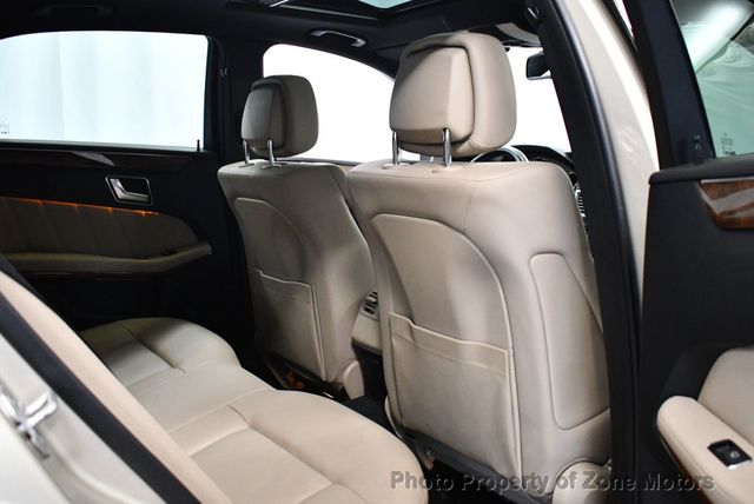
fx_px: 755
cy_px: 252
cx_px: 377
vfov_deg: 36.9
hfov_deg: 53.1
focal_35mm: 36
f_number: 3.5
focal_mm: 18
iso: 3200
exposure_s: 1/100
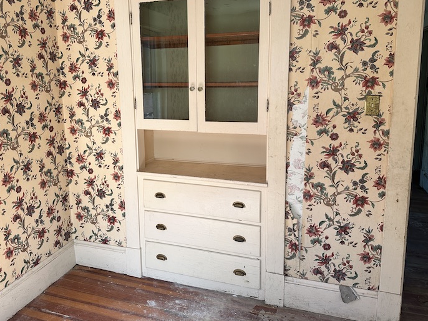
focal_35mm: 28
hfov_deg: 63.2
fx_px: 346
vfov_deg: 49.5
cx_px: 184
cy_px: 134
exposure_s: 1/129
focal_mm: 6.86
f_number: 1.78
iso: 64
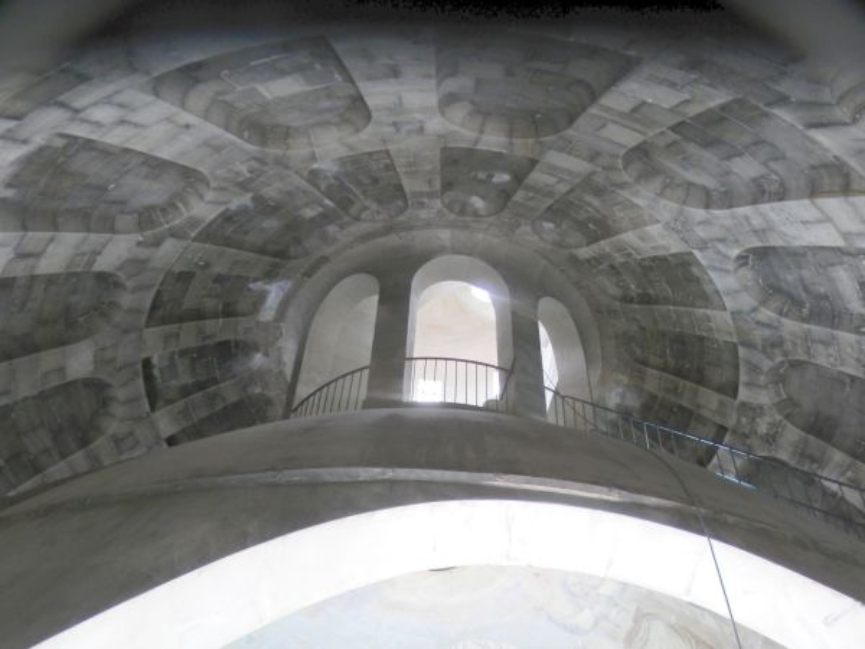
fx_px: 750
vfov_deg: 46.8
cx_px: 432
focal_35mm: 30
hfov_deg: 60.0
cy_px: 324
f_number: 3.3
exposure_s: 1/10
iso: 200
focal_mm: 5.5
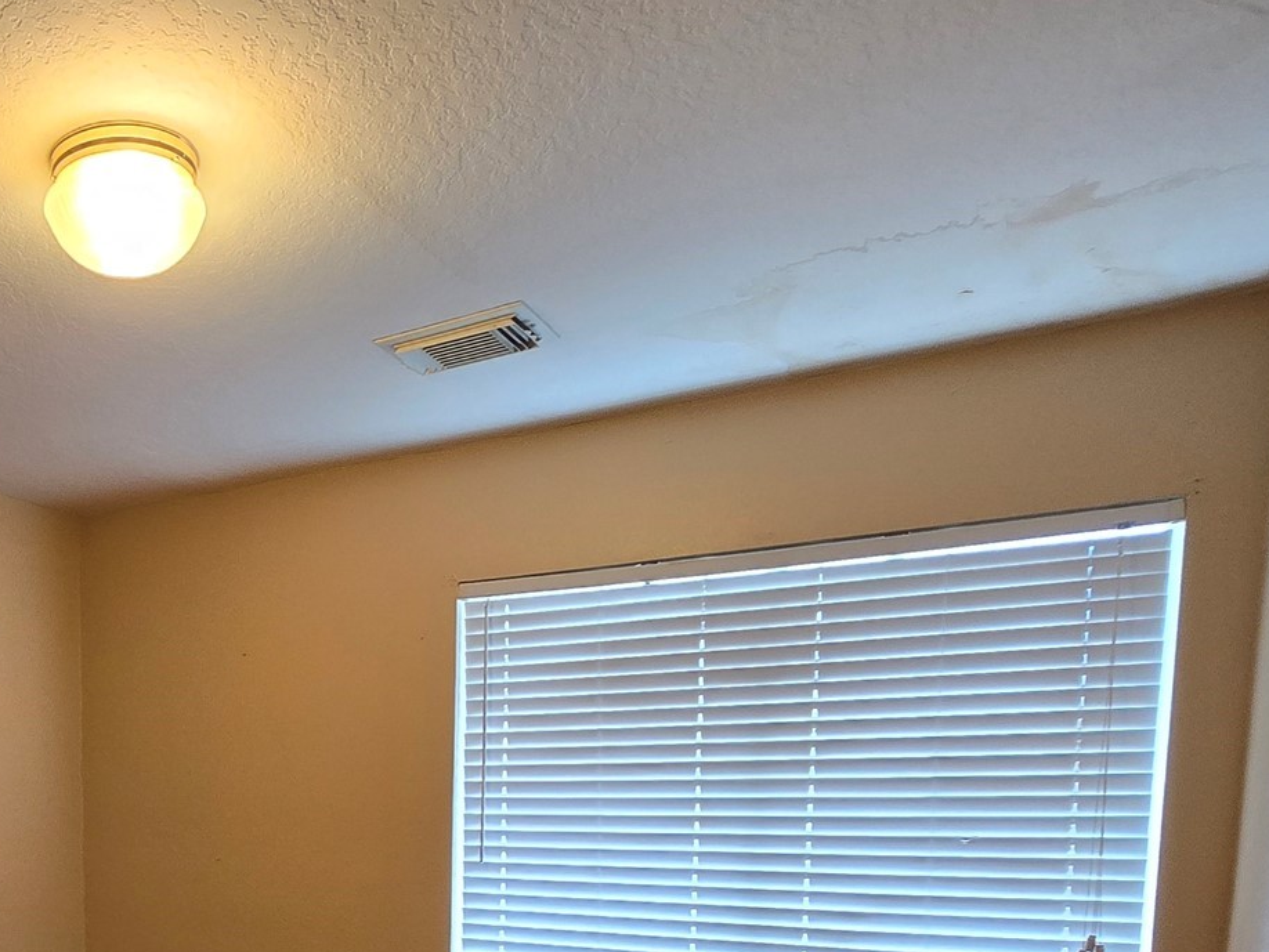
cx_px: 200
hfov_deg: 55.8
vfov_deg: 41.9
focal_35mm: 29
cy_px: 949
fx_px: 1063
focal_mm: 2.2
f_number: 2.2
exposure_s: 1/60
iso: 200
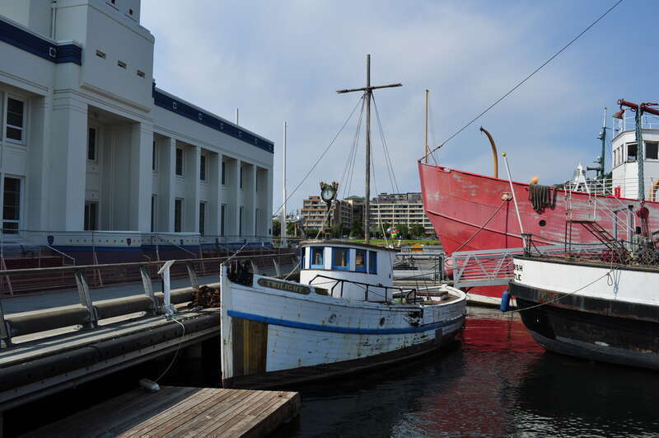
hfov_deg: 62.0
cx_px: 330
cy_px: 219
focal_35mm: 30
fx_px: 548
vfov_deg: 43.5
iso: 200
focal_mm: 20
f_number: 11
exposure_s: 1/500
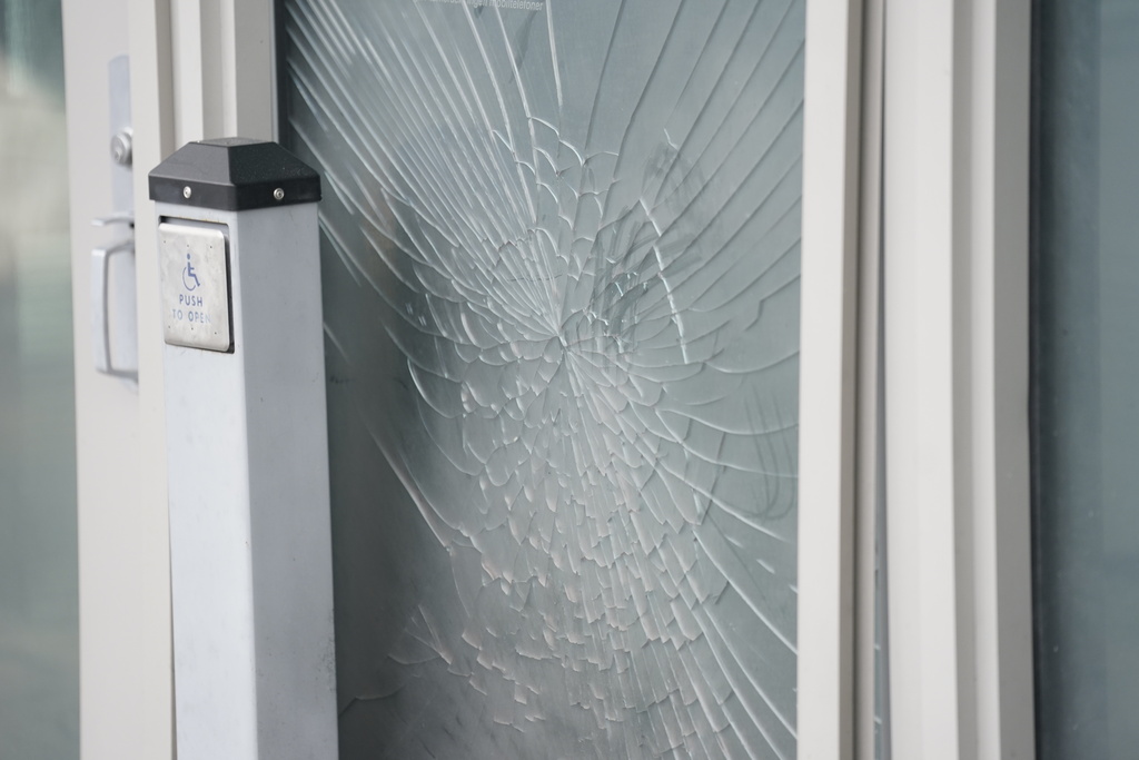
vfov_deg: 6.9
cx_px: 570
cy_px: 380
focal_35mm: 200
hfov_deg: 10.3
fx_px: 6328
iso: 640
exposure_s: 1/400
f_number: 2.8
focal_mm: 200
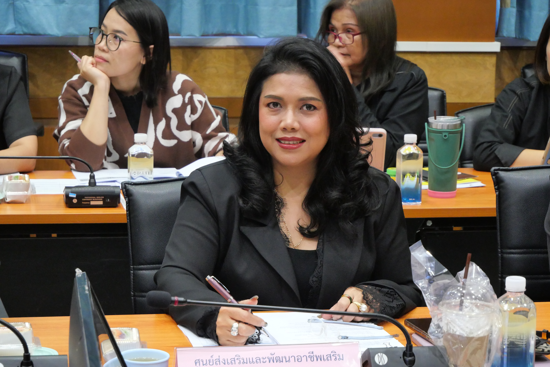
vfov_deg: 12.7
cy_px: 184
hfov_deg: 18.9
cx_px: 275
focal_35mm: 108
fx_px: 1651
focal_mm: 52
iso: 3200
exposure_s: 1/50
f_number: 5.6
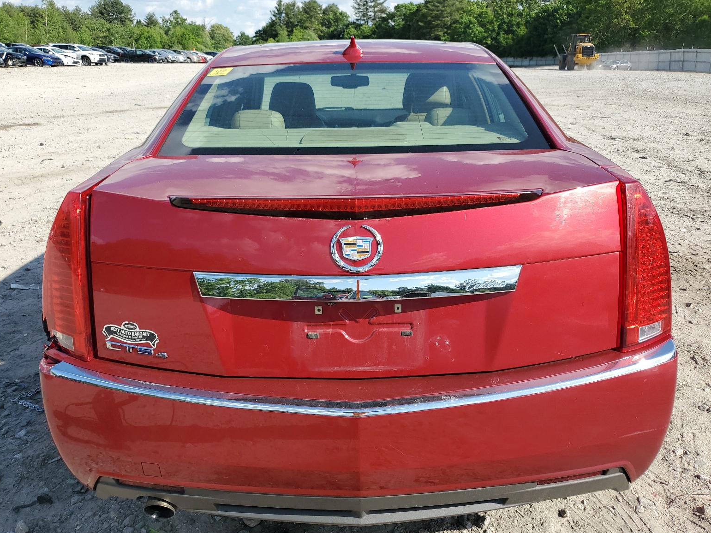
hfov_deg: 65.3
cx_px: 363
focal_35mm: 27
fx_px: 555
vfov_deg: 51.4
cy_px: 269
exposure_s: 1/2000
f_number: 1.5
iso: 50
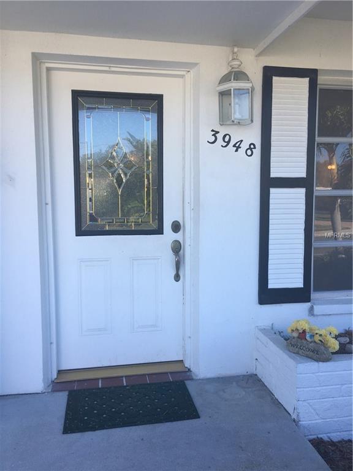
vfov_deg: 61.7
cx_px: 176
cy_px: 236
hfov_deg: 48.2
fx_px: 394
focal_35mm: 29
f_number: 2.2
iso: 25
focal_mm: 4.15
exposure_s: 1/371
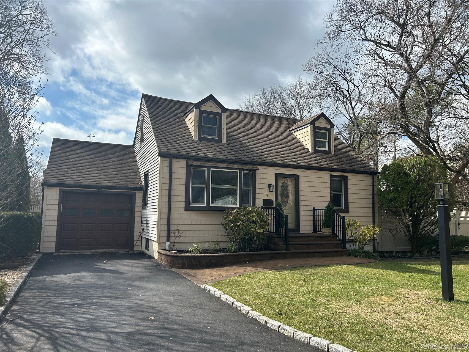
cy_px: 176
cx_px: 234
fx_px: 352
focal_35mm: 26
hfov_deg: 67.3
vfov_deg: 53.1
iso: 50
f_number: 1.5
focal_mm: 5.7
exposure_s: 1/5076
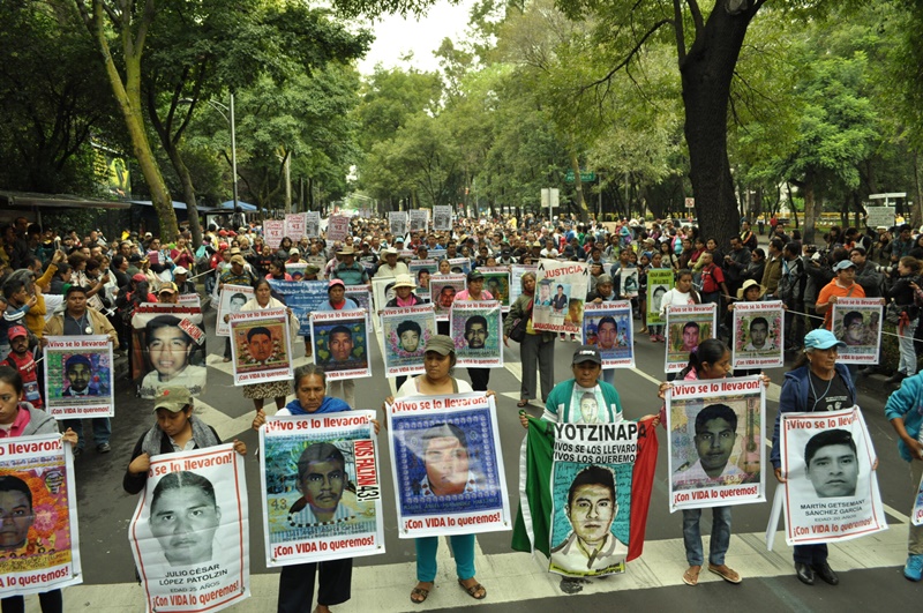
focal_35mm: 27
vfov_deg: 47.8
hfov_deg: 67.5
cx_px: 462
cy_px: 306
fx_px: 691
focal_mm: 18
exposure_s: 1/125
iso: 400
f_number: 5.6
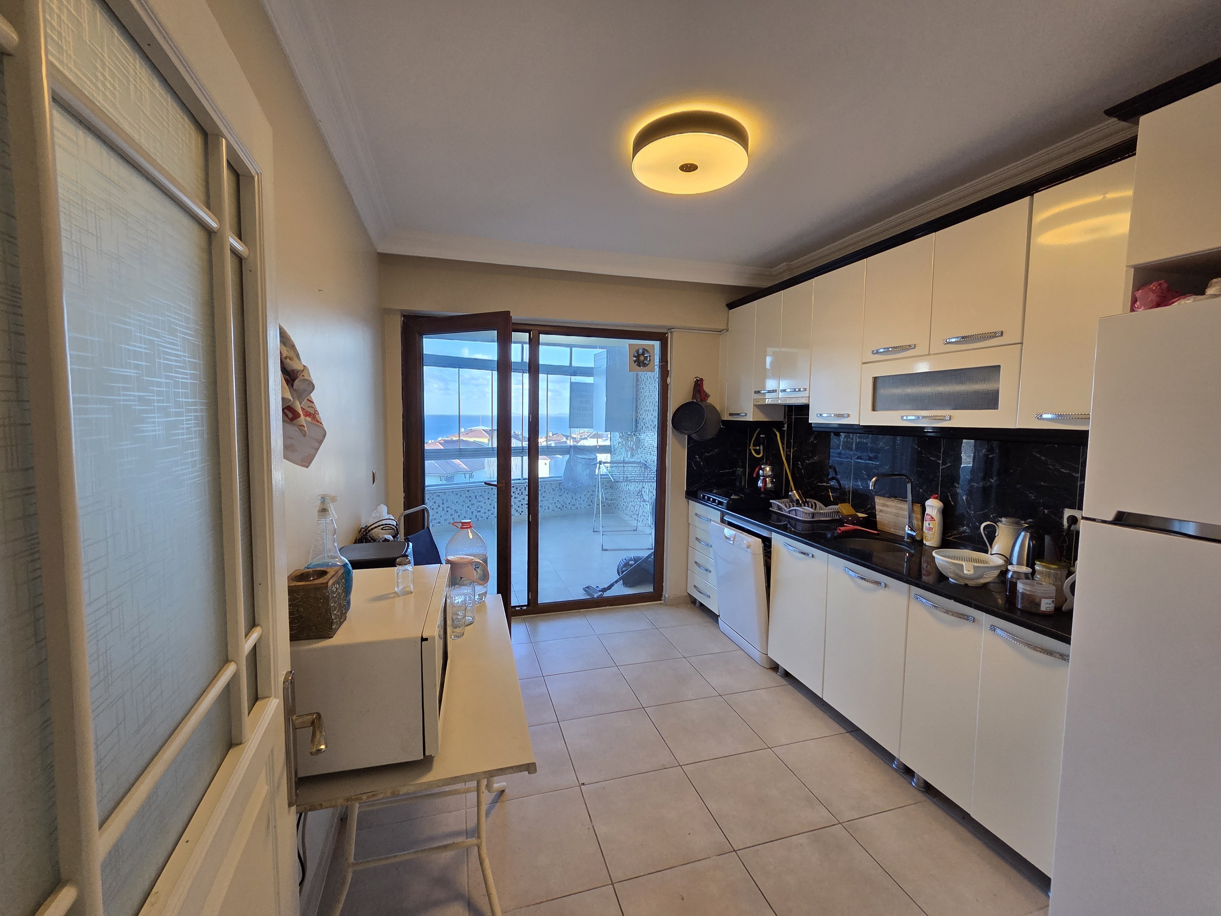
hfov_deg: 106.2
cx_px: 610
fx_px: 459
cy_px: 458
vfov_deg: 89.9
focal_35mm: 13
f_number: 2.2
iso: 250
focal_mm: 2.2
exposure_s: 1/100
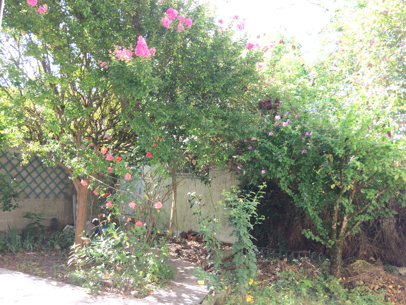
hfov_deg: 61.7
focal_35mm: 29
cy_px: 152
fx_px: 340
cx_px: 203
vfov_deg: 48.2
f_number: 2.2
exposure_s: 1/105
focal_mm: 4.15
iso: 32
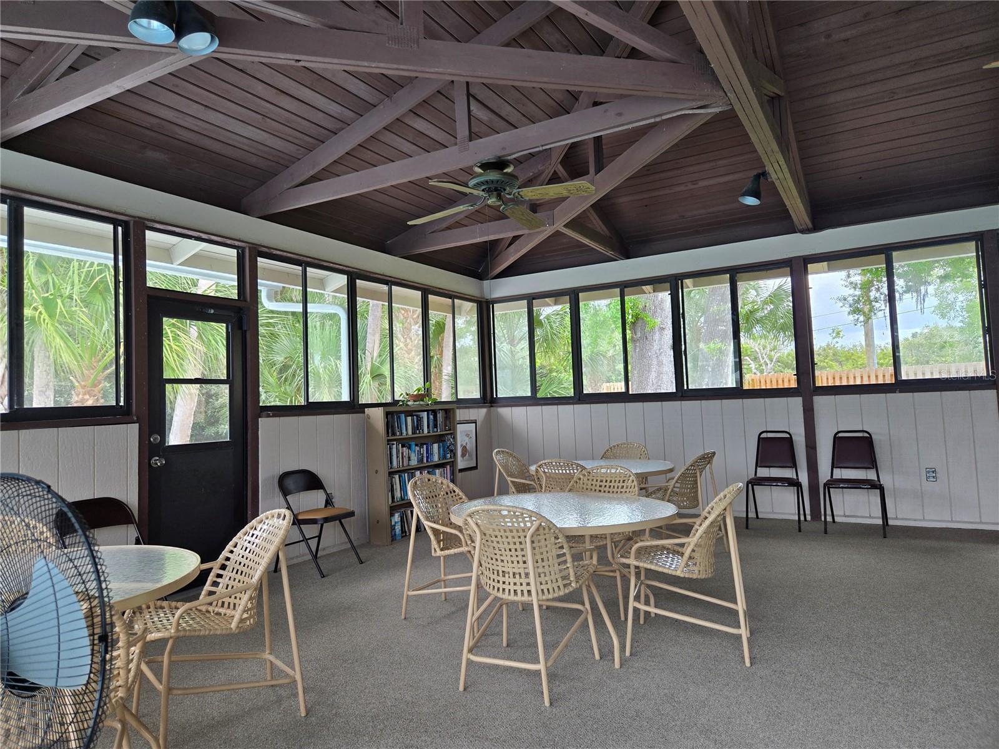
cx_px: 500
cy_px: 374
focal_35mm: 23
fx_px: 664
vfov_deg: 58.9
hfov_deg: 73.9
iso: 64
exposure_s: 1/180
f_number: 1.8
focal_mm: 5.4
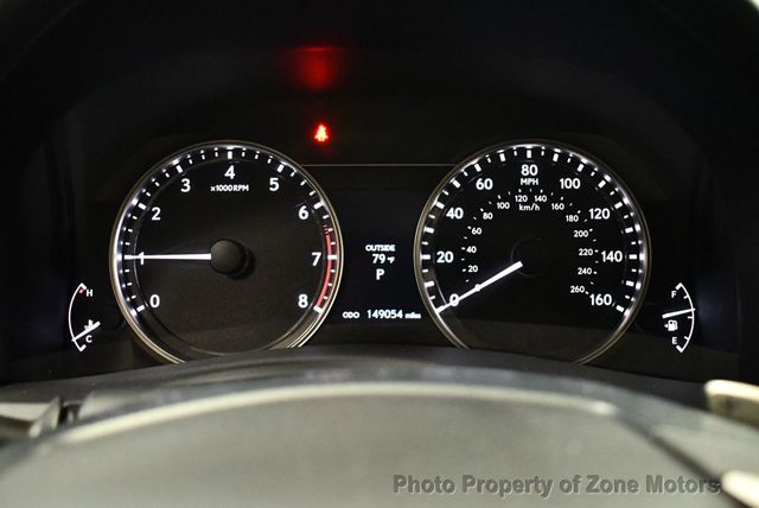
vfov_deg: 36.9
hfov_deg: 53.1
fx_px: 760
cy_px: 254
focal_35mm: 36
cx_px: 380
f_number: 3.5
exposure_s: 1/60
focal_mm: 18
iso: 6400
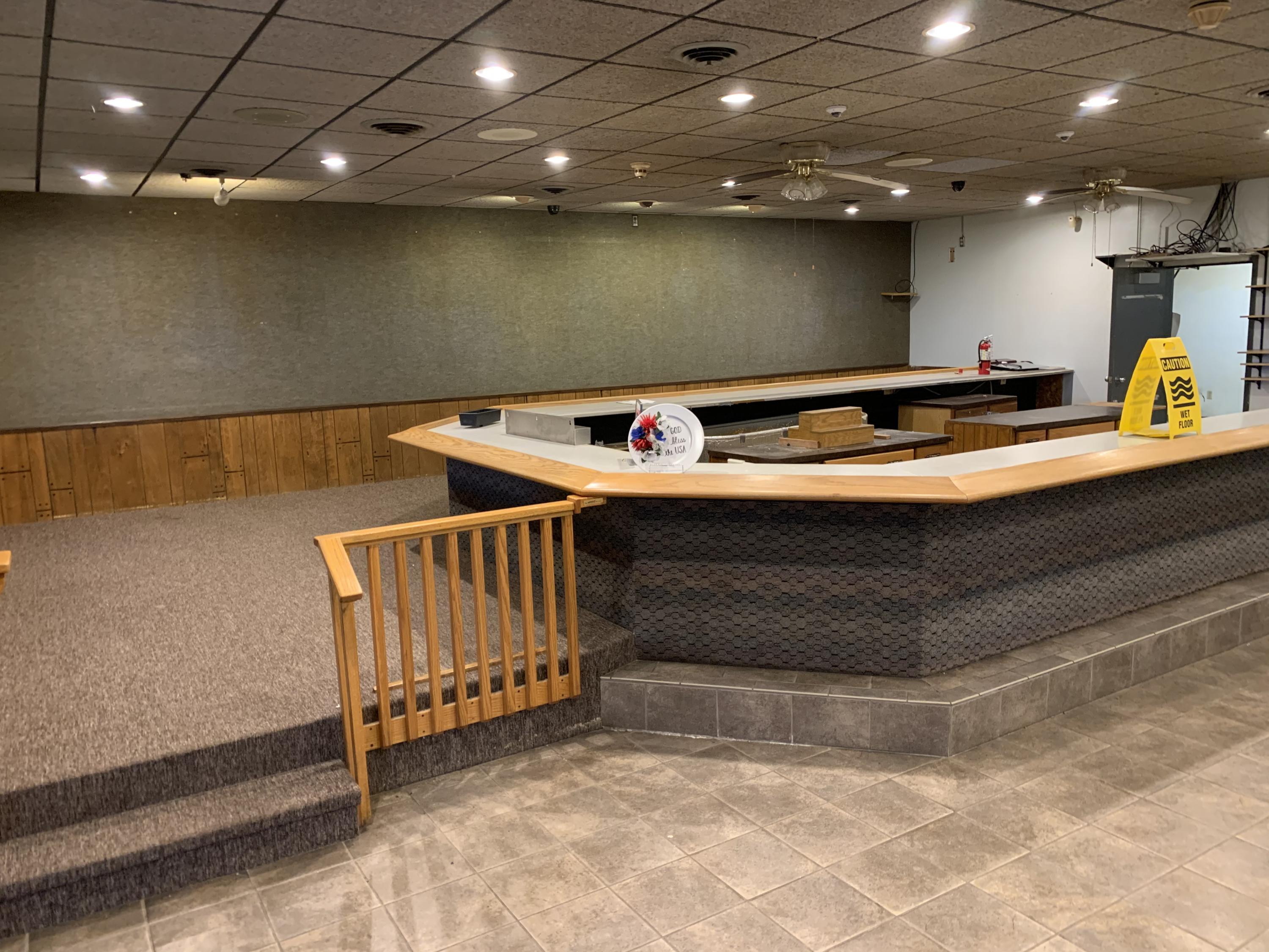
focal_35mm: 26
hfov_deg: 67.3
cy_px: 476
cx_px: 634
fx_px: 953
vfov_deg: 53.1
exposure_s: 1/40
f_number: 1.8
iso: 320
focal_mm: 4.25
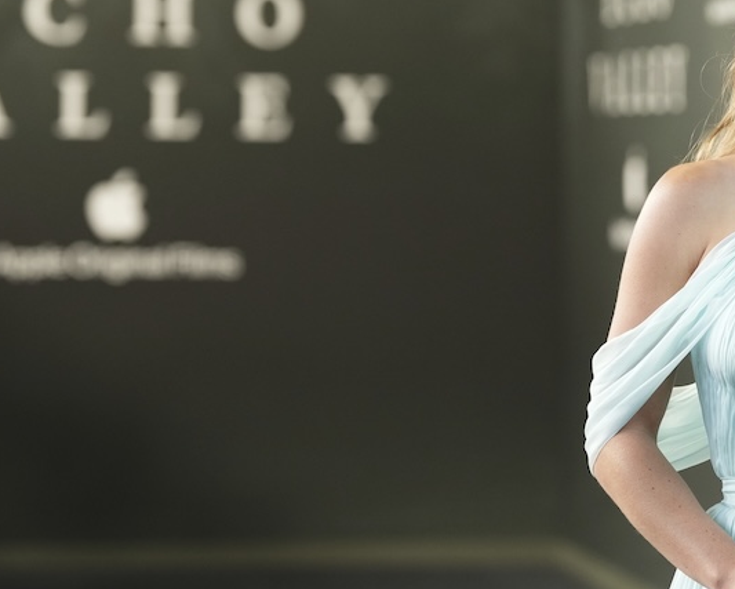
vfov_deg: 6.9
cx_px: 589
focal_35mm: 226
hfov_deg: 8.5
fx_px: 4919
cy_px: 272
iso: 1250
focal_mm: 107
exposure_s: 1/640
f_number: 3.2
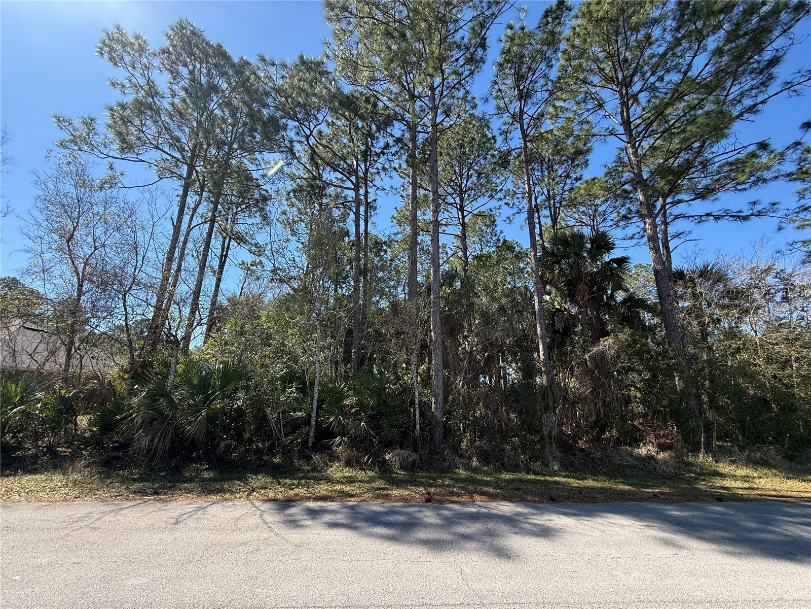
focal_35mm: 14
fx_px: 328
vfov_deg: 85.7
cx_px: 406
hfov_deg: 102.1
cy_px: 304
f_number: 2.2
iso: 64
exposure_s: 1/770
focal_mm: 2.22
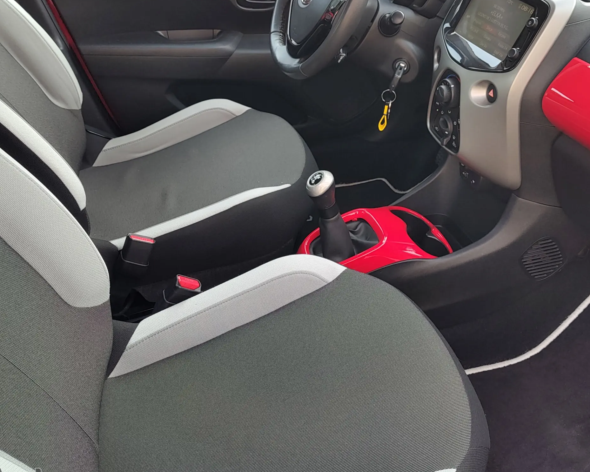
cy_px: 184
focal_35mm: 33
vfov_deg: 44.3
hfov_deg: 54.2
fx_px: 576
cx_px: 309
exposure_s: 1/101
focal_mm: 5.56
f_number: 1.8
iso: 100
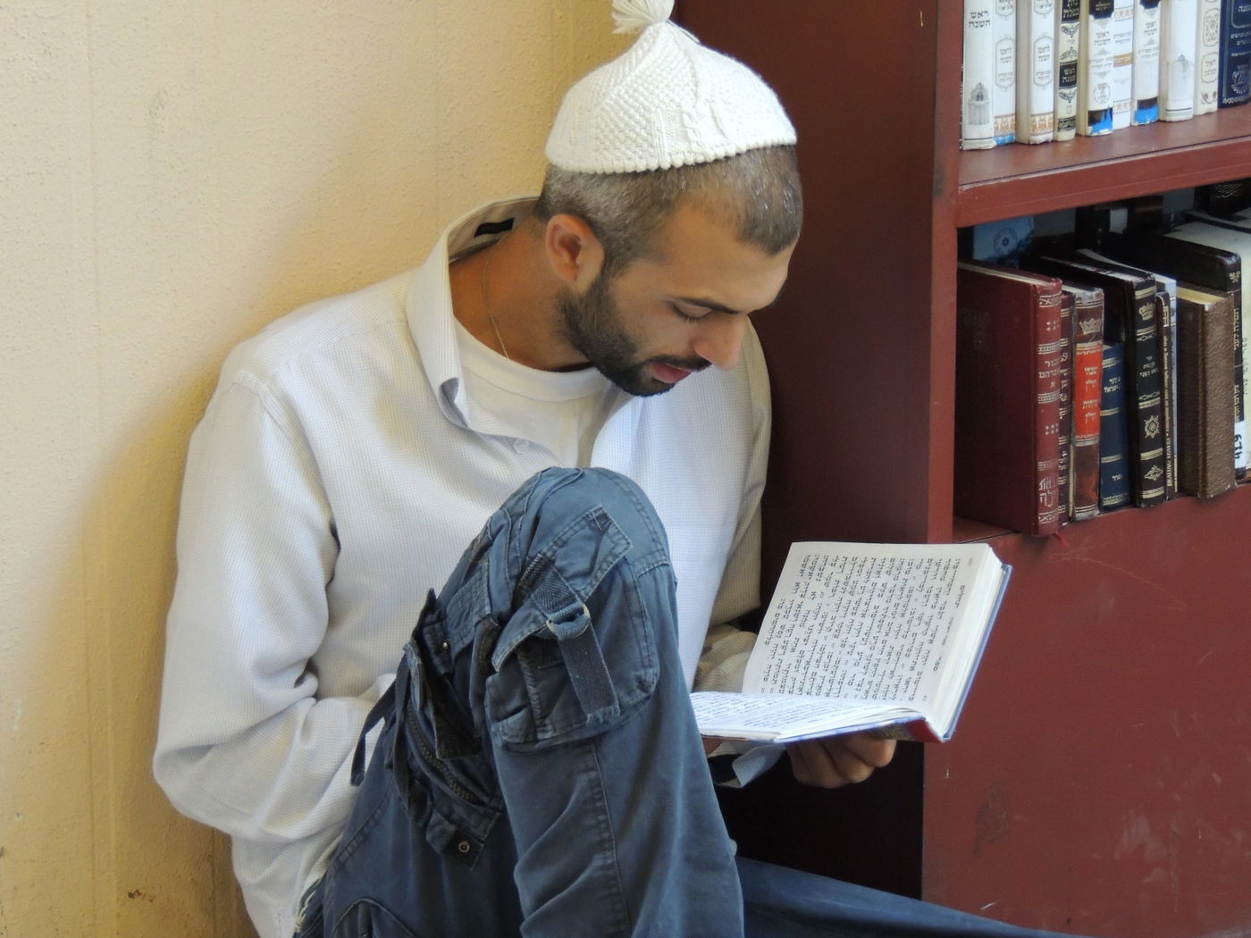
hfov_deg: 14.6
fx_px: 4879
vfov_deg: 11.0
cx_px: 626
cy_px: 469
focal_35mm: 135
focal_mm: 24
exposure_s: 1/40
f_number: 4.3
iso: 800
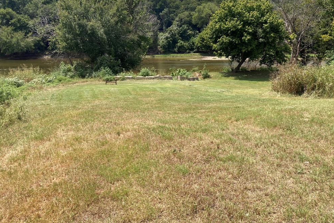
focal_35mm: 30
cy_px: 96
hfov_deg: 61.9
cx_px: 170
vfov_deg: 43.5
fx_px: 278
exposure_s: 1/1412
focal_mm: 3.99
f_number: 1.8
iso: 20
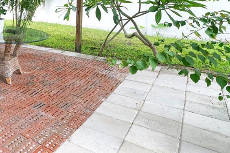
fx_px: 217
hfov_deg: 42.8
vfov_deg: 35.2
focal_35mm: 34
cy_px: 0
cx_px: -26
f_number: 4.5
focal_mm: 12
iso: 800
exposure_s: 1/80
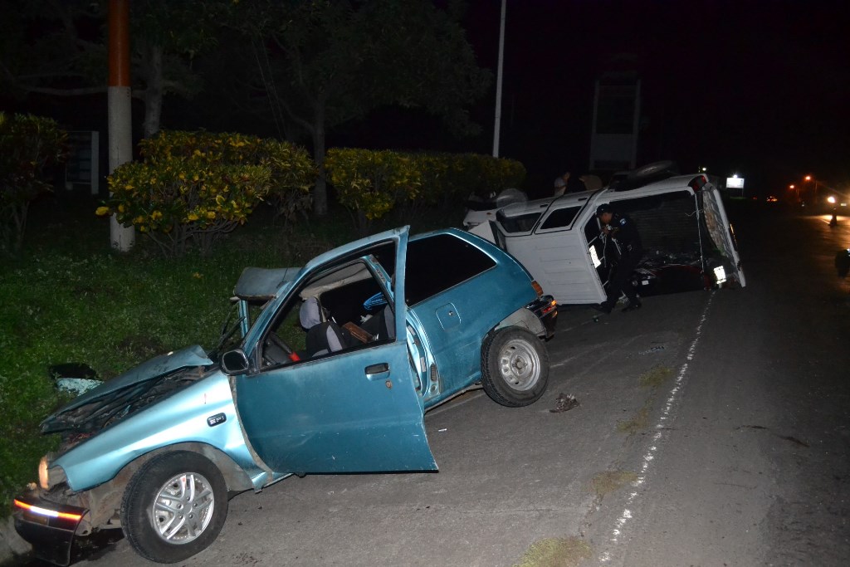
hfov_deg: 67.4
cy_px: 284
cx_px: 425
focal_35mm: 27
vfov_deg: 47.9
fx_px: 638
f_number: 3.5
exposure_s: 1/60
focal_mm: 18
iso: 3200
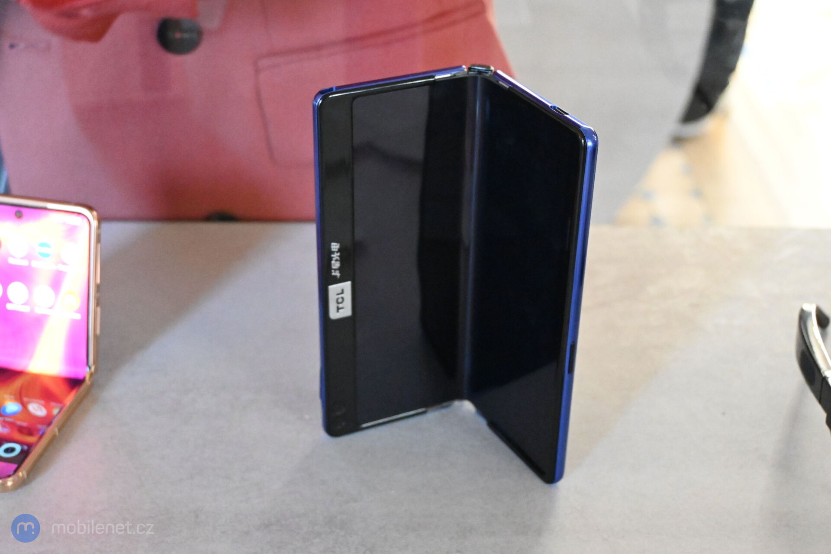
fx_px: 1212
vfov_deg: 25.8
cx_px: 416
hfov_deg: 37.9
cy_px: 277
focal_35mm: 52
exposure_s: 1/60
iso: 10000
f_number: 5.3
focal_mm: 35
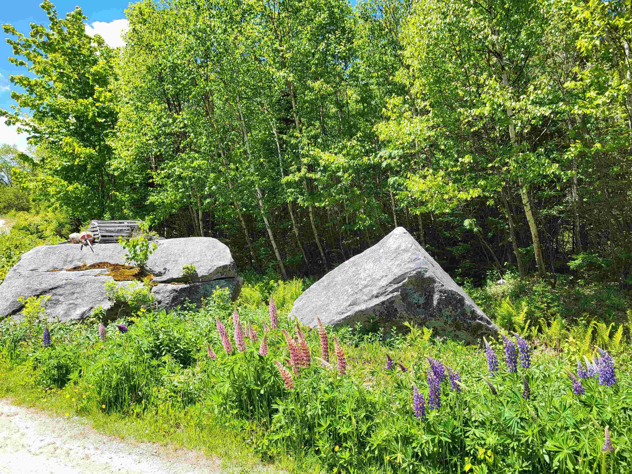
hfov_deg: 67.3
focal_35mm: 26
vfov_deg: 53.1
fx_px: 475
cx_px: 316
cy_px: 237
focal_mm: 5.4
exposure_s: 1/1139
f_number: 1.8
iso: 40
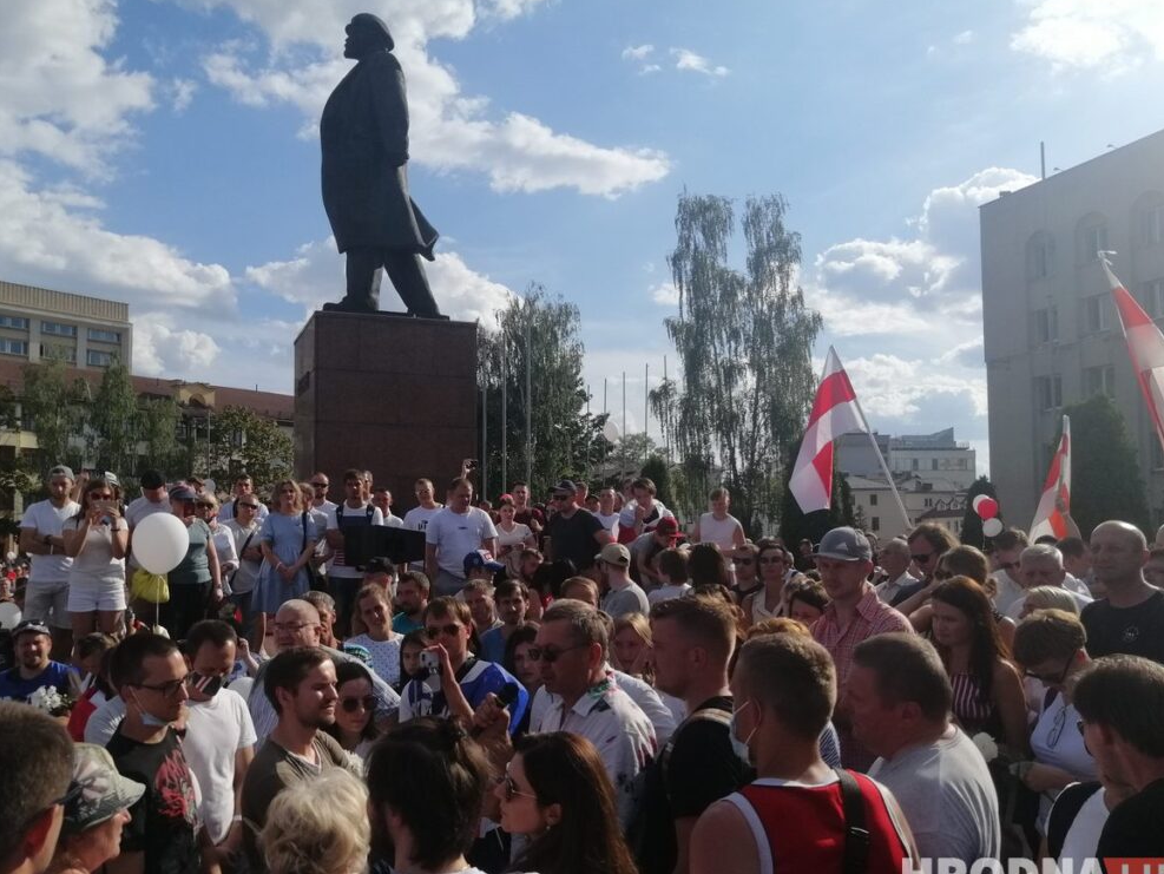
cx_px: 600
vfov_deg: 49.8
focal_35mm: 28
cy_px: 441
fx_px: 942
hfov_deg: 63.4
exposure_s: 1/2778
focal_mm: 3.95
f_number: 1.8
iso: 50
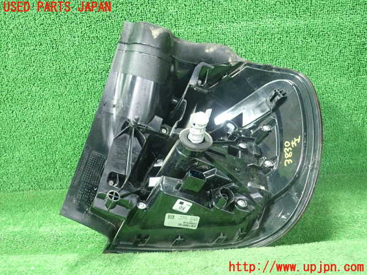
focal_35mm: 30
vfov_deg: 46.8
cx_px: 184
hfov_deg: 60.0
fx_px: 318
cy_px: 138
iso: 800
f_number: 2.3
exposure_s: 1/60
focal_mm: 5.5
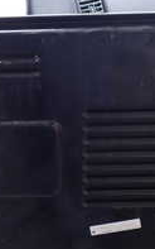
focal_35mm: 97
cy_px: 87
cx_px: -4
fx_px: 656
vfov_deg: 21.4
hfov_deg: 13.3
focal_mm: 5.4
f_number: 2.3
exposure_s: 1/50
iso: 200
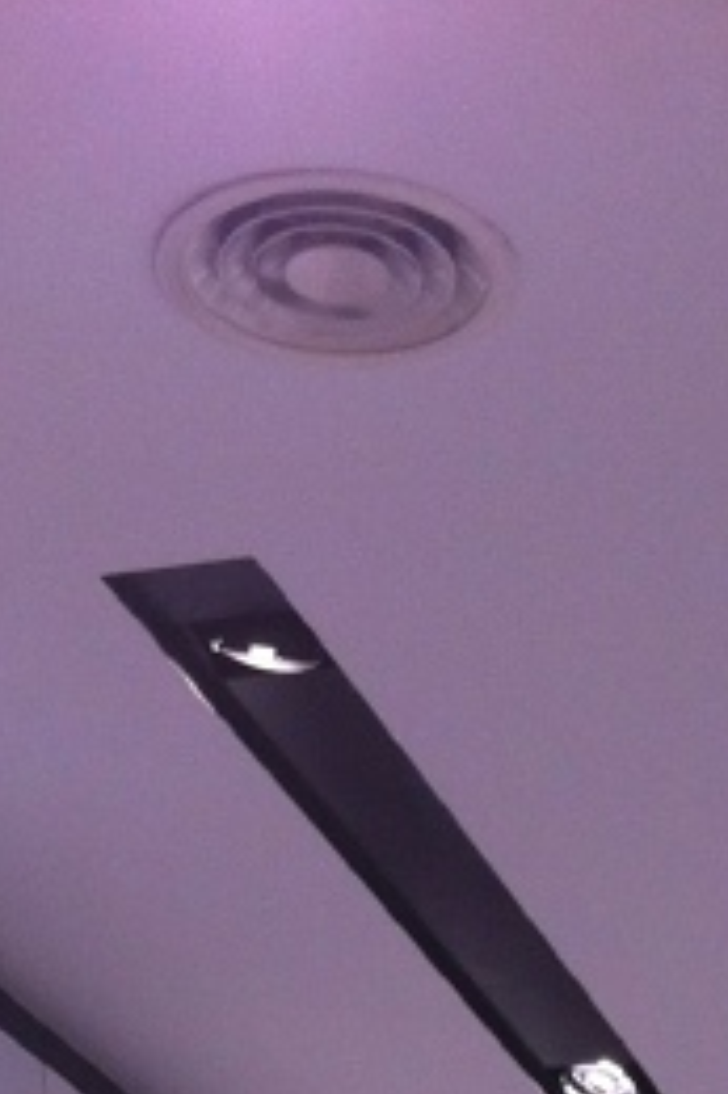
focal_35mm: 126
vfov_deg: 14.5
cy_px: 1889
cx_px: 598
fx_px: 3827
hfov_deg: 10.8
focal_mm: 3.85
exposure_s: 1/60
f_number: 2.8
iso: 80
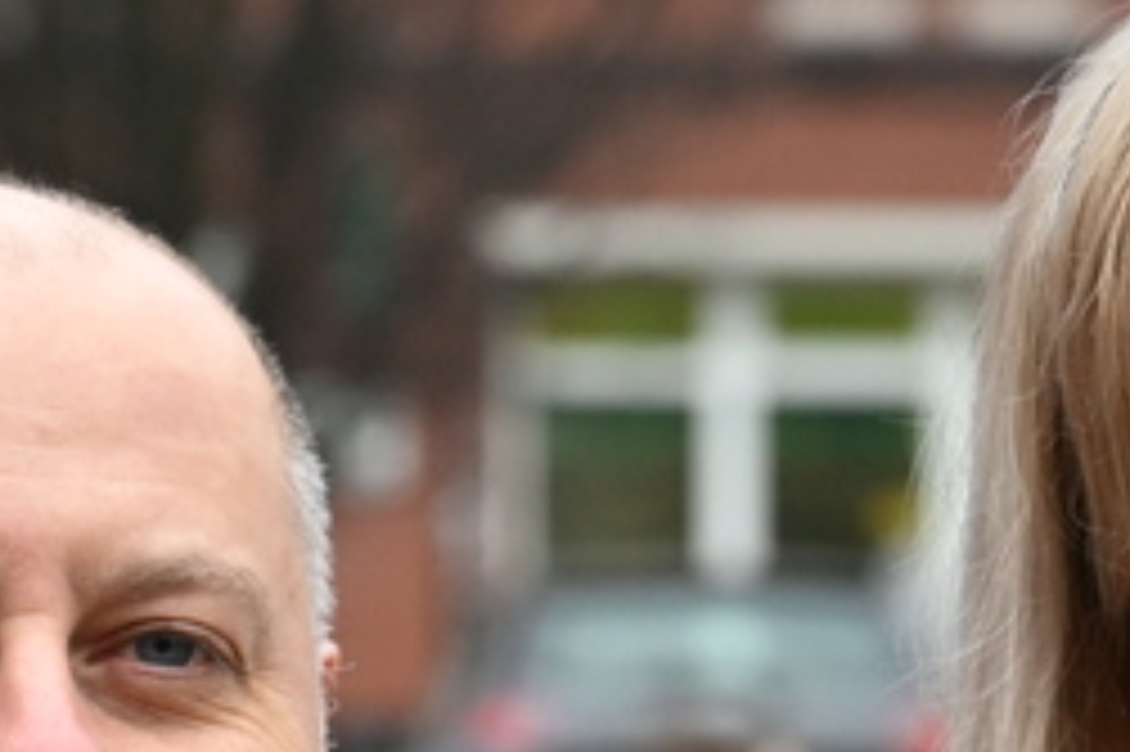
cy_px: 982
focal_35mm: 297
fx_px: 9316
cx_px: 558
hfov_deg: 6.9
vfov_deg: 4.6
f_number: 4
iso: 2000
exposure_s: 1/1250
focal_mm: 62
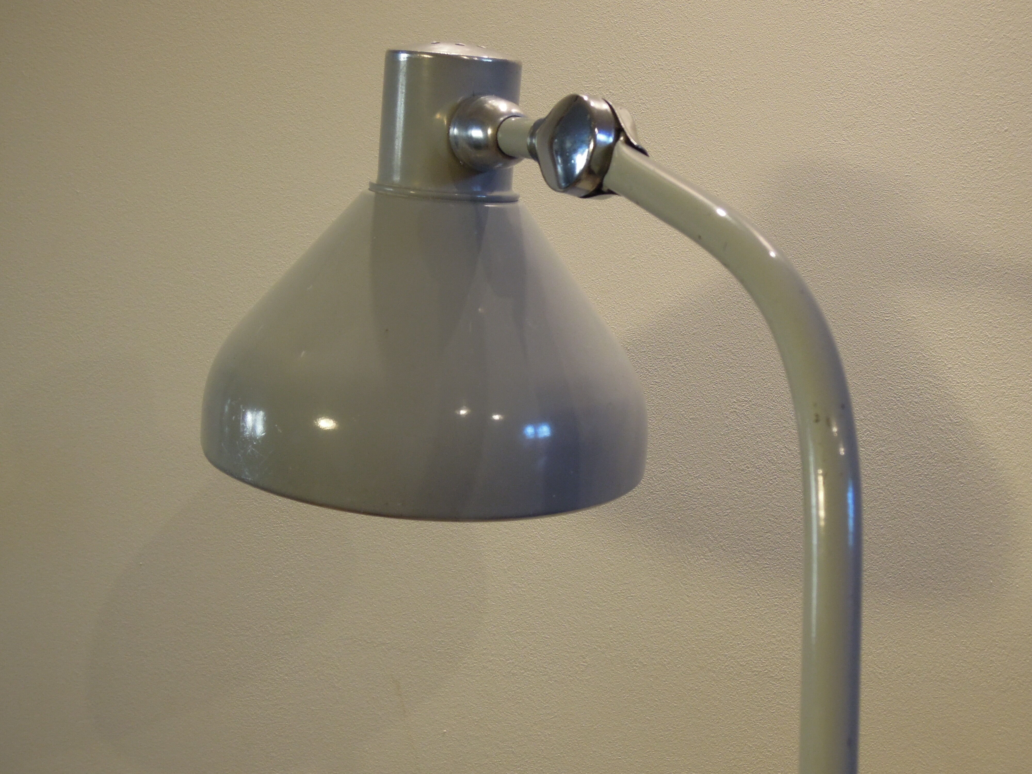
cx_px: 516
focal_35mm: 45
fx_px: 1342
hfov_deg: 42.1
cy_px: 387
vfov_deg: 32.2
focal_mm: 8.1
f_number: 3.5
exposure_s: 1/50
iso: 360
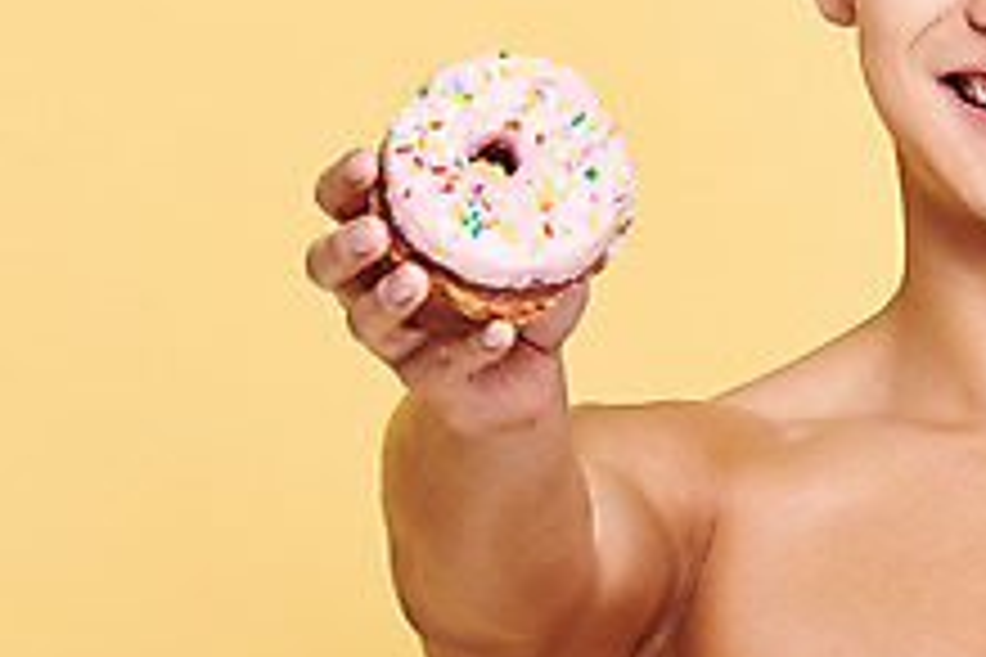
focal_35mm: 507
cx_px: 840
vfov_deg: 2.7
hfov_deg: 4.1
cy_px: 310
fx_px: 13885
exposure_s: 1/125
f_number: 11
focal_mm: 185
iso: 100
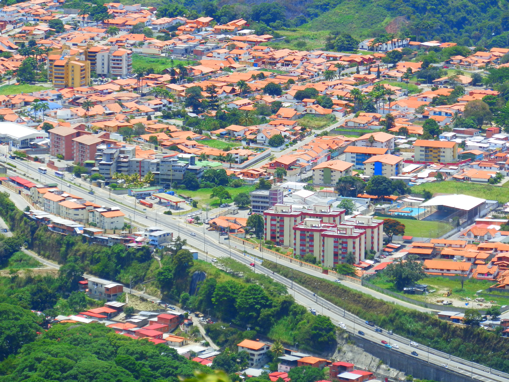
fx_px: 3323
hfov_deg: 8.8
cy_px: 191
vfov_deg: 6.6
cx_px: 254
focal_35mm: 226
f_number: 4.2
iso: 64
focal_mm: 40.46
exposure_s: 1/400
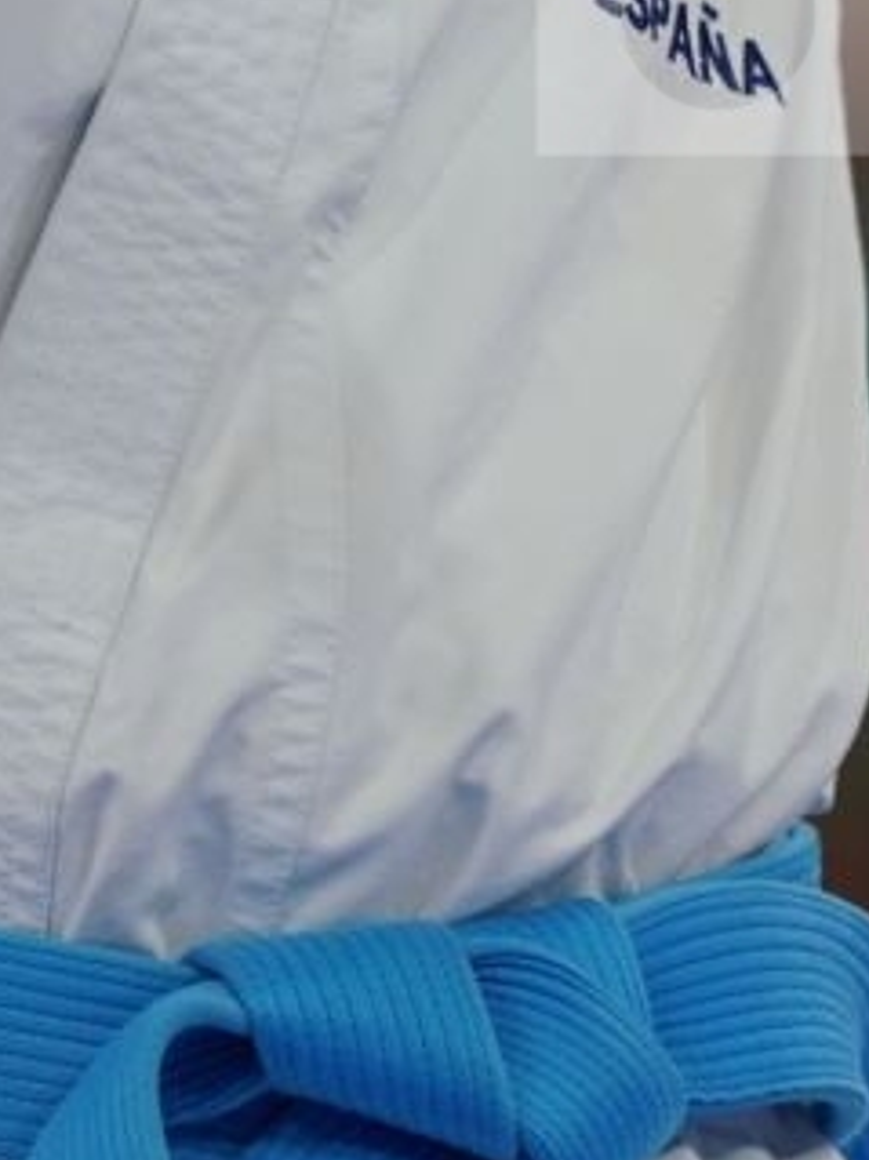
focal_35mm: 2169
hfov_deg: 0.7
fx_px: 72649
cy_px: -175
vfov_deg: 0.9
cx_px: -356
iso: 500
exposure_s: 1/320
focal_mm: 400
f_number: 2.8
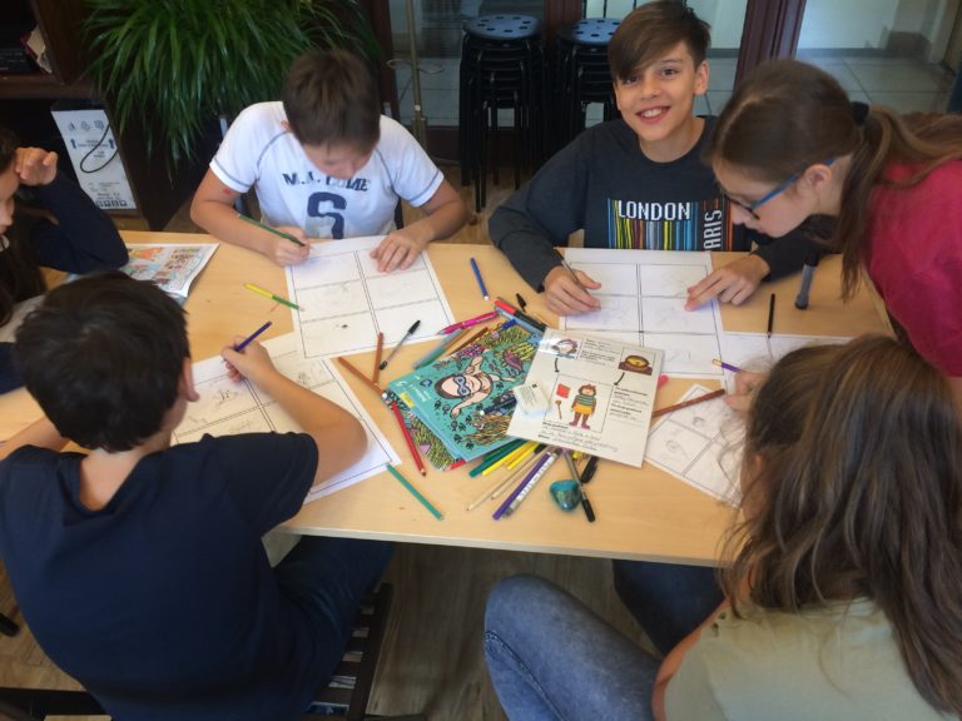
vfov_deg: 48.2
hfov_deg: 61.7
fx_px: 806
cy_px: 360
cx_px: 481
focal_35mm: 29
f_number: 2.2
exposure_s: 1/33
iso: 100
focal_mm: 4.15
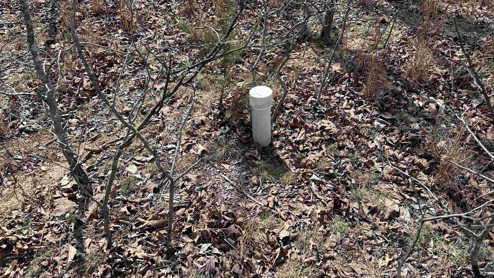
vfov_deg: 42.6
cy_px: 106
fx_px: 354
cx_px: 252
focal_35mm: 27
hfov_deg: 69.9
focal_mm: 6.86
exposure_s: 1/2110
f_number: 1.78
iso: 80
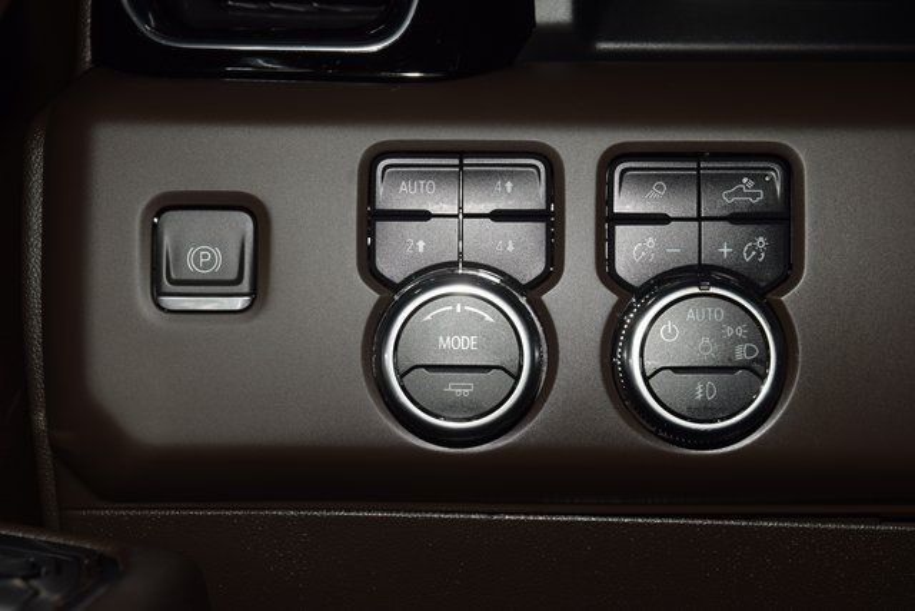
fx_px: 1907
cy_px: 306
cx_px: 458
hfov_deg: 27.0
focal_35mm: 75
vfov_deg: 18.2
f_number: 8
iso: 100
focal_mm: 50
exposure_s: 1/60
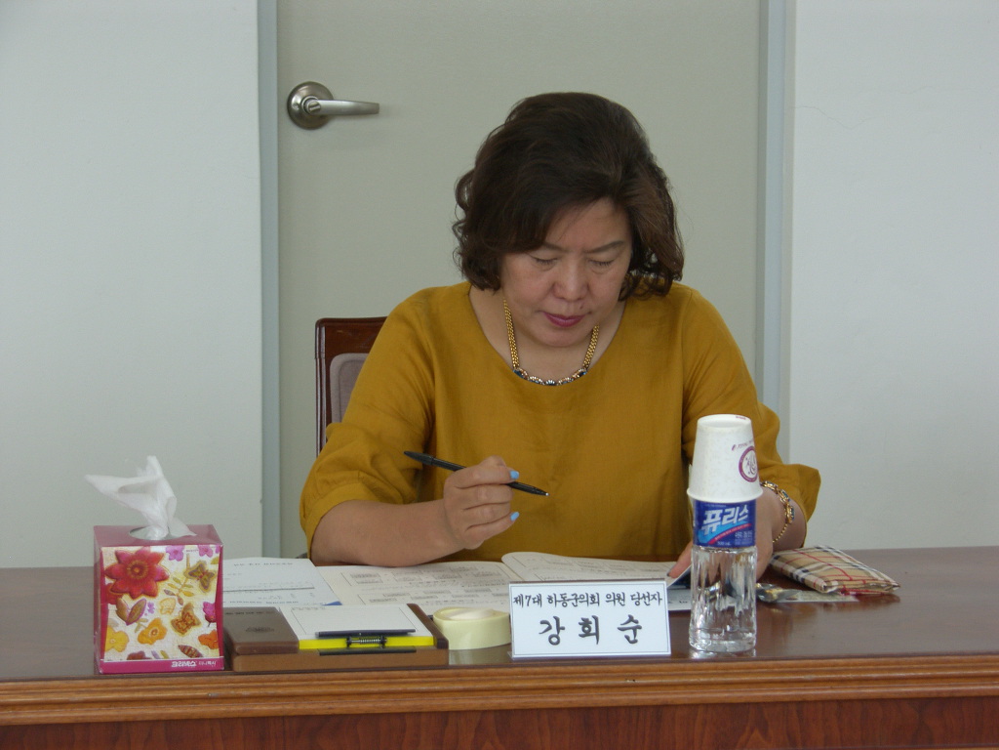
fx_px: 3175
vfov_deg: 13.5
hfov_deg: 17.9
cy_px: 375
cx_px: 500
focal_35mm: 110
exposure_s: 1/100
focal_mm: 28.3
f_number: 3.5
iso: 80
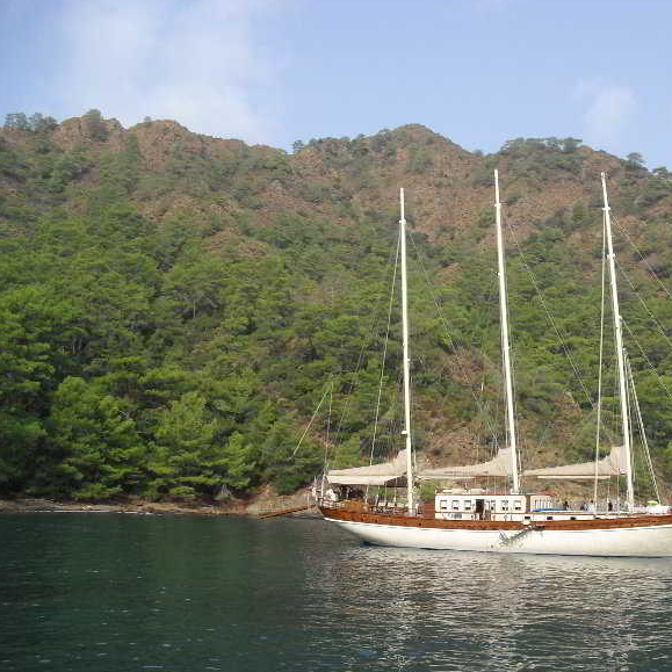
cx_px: 453
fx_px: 966
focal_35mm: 44
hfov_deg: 37.9
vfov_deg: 38.3
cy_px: 341
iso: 64
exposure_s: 1/100
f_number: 7.8
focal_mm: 6.3
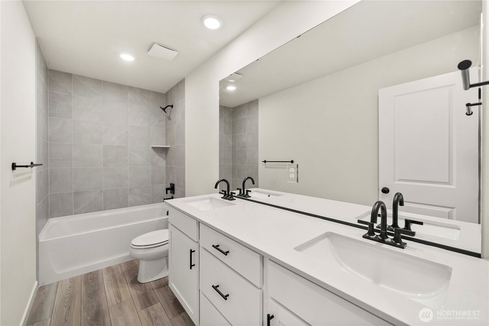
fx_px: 177
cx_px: 244
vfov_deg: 85.5
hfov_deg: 108.3
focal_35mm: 13
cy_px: 163
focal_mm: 13
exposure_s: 1/60
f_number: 6.3
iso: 125
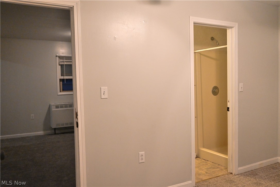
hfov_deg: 59.5
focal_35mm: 32
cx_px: 140
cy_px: 94
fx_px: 245
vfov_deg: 41.7
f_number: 4
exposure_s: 1/125
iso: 2500
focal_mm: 21
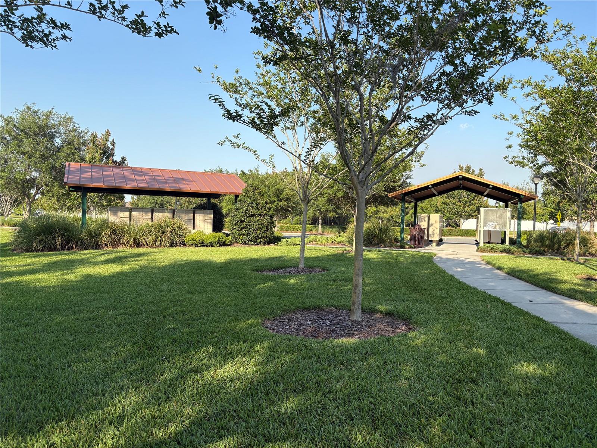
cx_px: 298
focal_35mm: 26
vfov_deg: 53.1
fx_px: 448
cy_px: 224
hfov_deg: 67.3
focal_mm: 5.96
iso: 50
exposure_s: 1/1751
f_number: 1.6
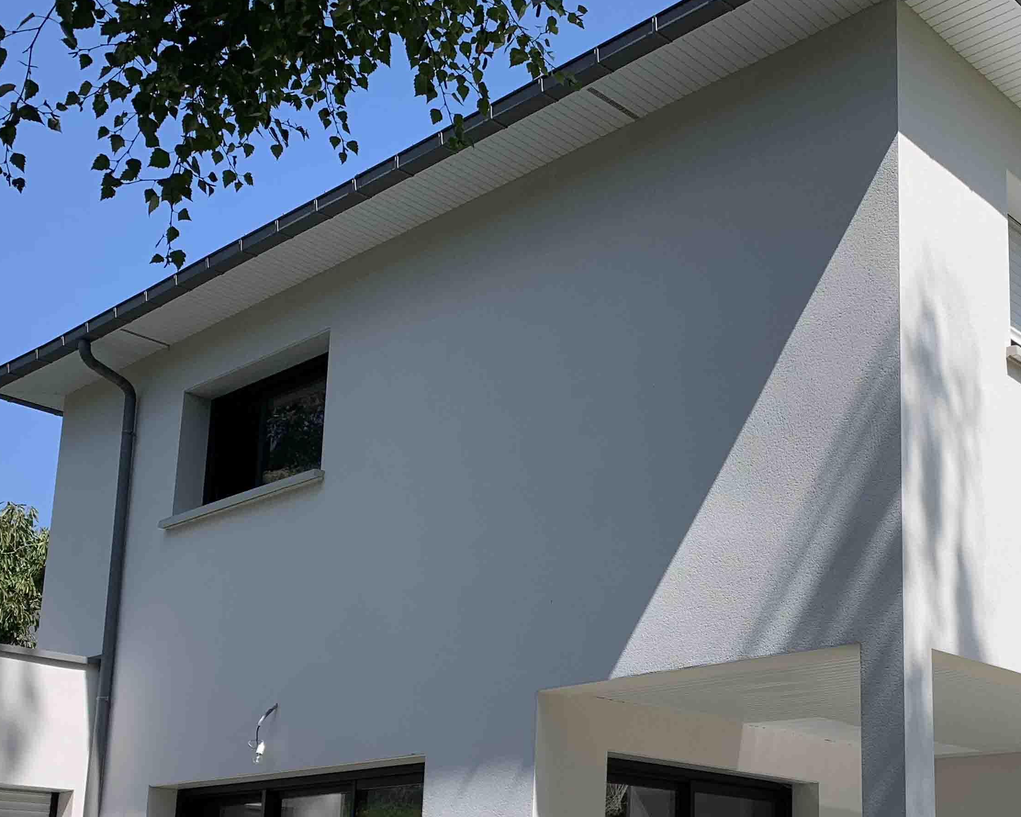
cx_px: 736
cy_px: 659
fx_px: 1390
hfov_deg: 39.5
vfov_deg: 31.9
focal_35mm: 46
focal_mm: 4.25
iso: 25
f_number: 1.8
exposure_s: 1/2755
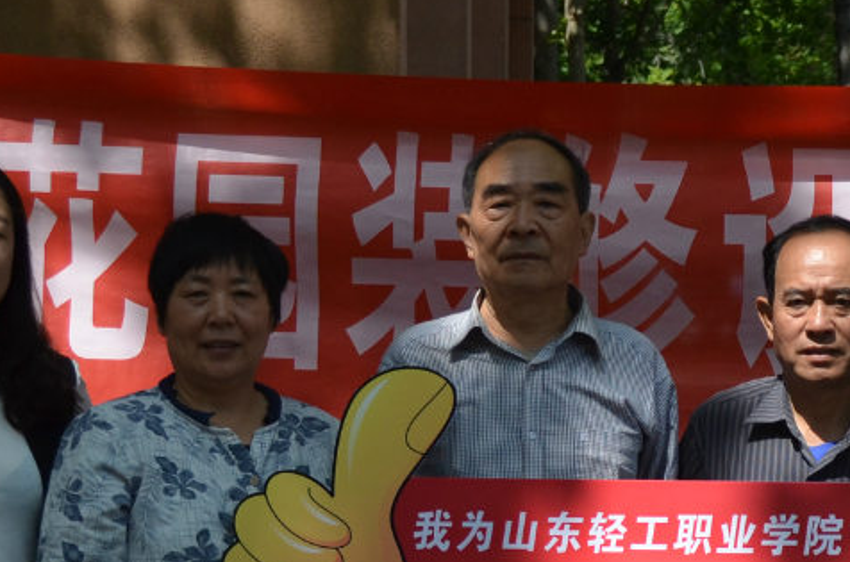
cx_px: 779
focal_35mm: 131
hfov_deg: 15.5
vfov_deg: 10.4
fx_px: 3086
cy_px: 520
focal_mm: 26
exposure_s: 1/1600
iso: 400
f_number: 5.6
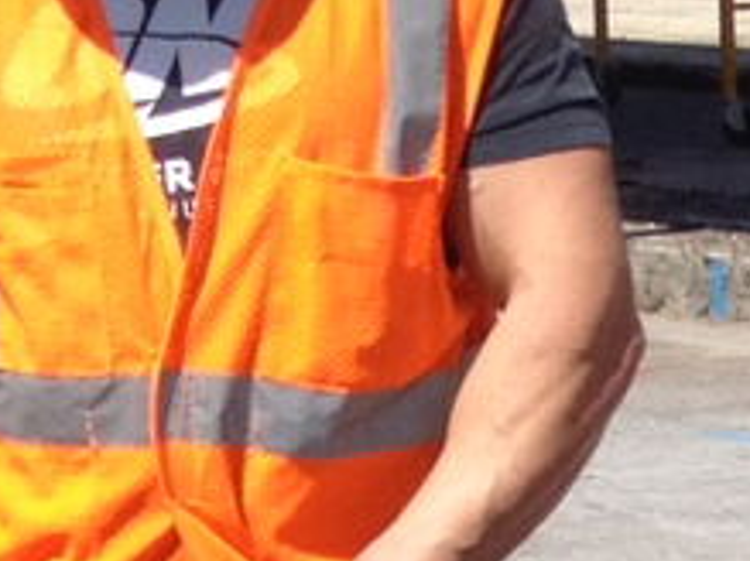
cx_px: 1065
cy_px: 1854
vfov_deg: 5.4
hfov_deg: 7.6
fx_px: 5544
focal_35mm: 256
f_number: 2.4
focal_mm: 4.28
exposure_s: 1/1381
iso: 64
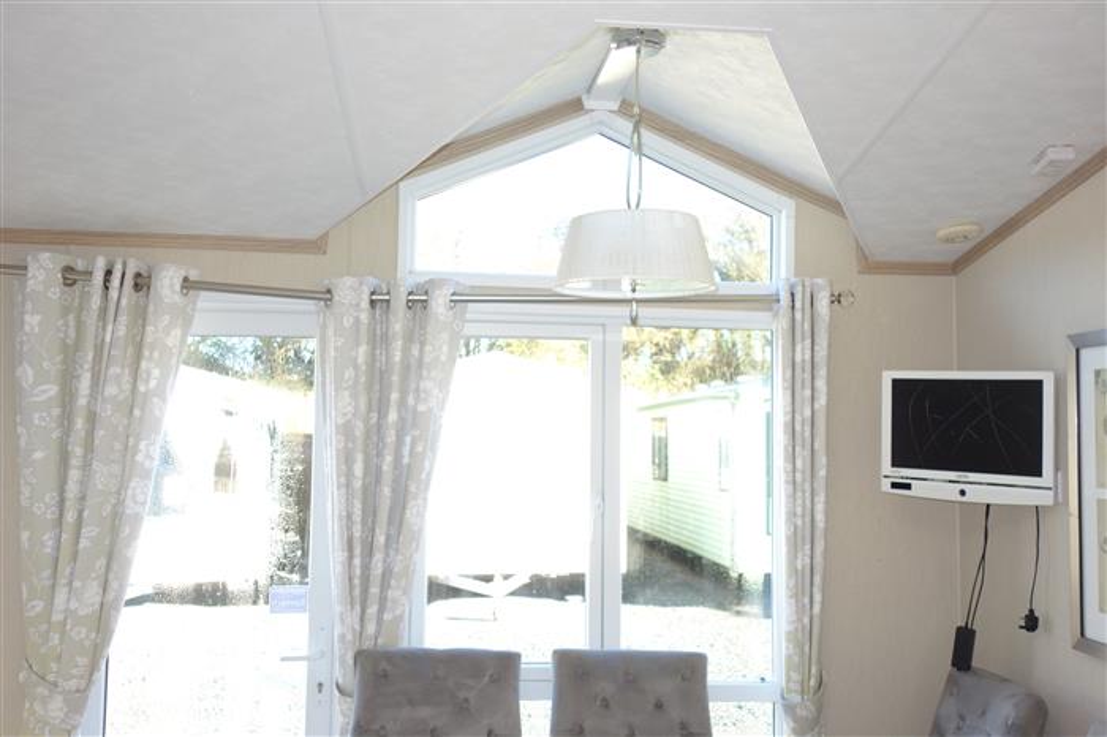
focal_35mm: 33
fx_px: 1014
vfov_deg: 39.9
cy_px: 368
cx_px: 554
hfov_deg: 57.2
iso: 125
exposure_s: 1/80
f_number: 2.5
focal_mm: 12.18
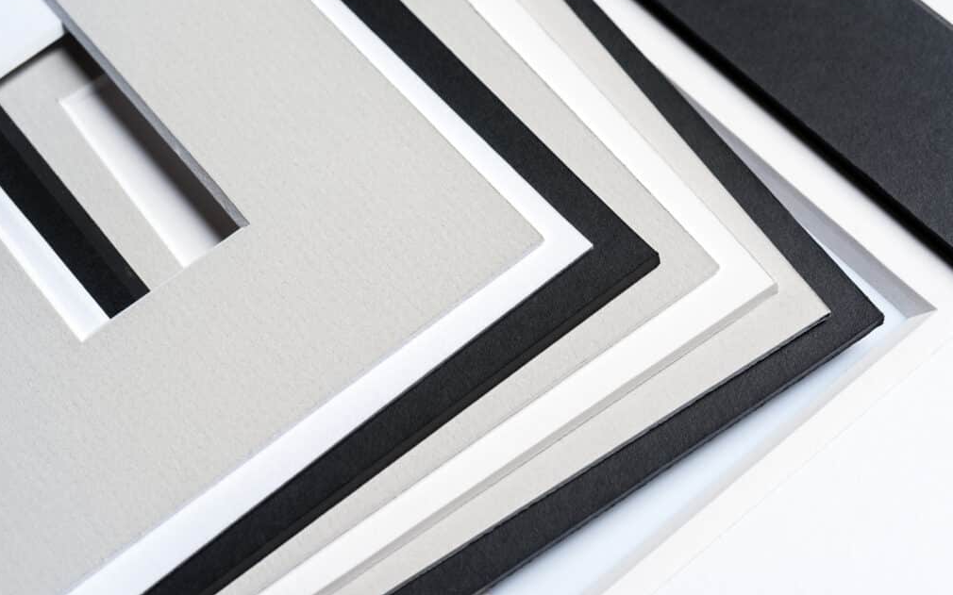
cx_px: 477
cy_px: 277
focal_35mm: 62
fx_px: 1610
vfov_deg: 20.9
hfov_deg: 33.0
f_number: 13
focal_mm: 60
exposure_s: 1/125
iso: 50
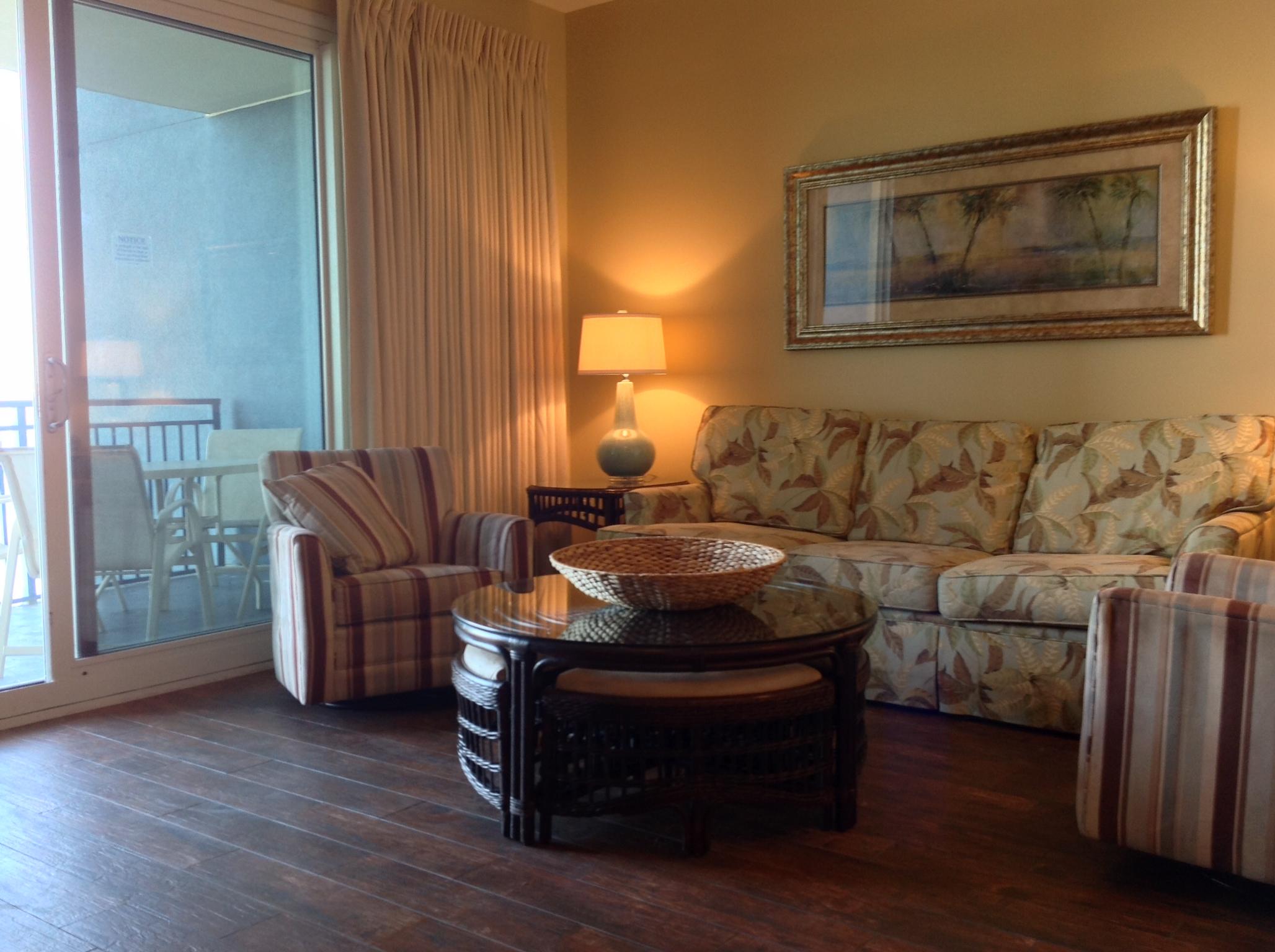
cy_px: 476
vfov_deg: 40.6
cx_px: 638
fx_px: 1287
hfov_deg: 52.7
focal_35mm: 35
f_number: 2.4
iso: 50
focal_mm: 4.28
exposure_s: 1/15
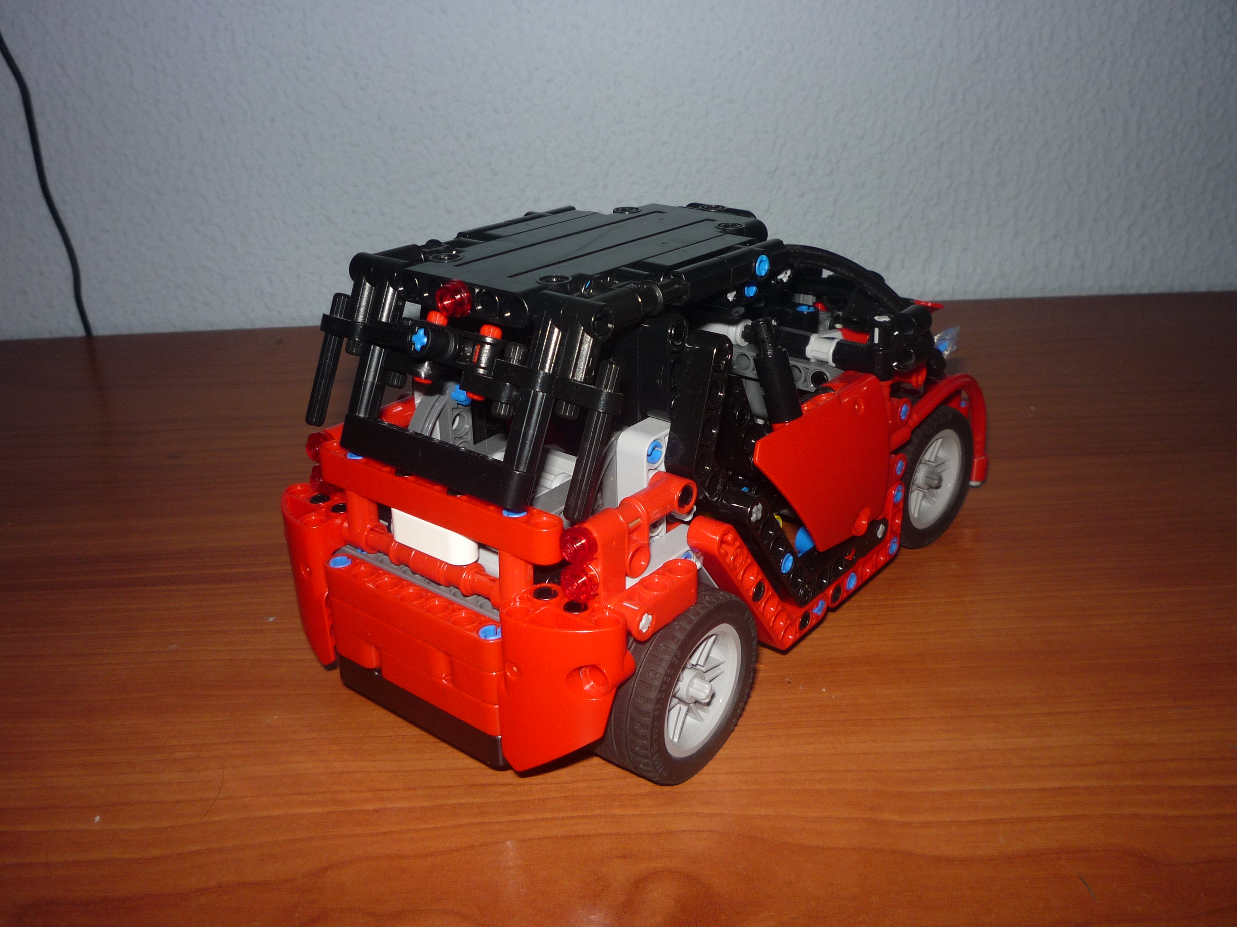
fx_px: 1144
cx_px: 618
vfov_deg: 44.2
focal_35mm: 32
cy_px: 464
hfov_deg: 56.8
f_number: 4
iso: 100
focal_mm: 5.2
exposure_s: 1/30
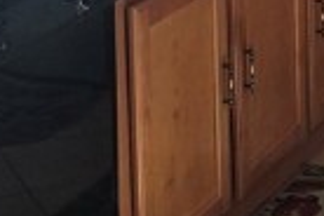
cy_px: -160
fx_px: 1602
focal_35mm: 178
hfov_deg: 11.2
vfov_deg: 7.5
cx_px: 453
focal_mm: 6.3
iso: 80
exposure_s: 1/180
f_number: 1.7
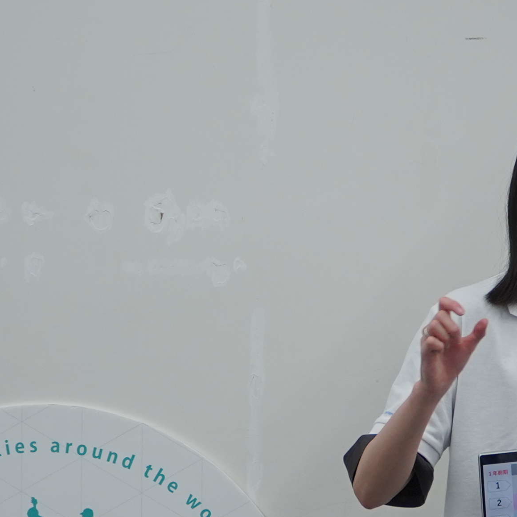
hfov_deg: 11.9
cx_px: 349
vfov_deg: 11.8
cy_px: 480
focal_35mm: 147
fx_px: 2484
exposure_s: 1/160
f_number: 4
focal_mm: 34
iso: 500
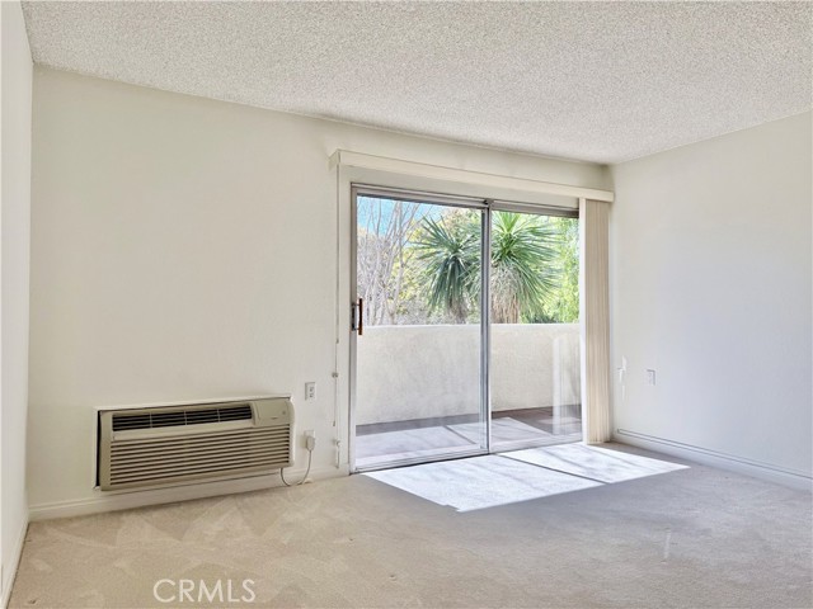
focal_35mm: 24
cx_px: 406
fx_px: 564
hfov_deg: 71.6
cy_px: 304
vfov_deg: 56.8
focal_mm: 6.76
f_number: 1.78
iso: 100
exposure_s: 1/1032
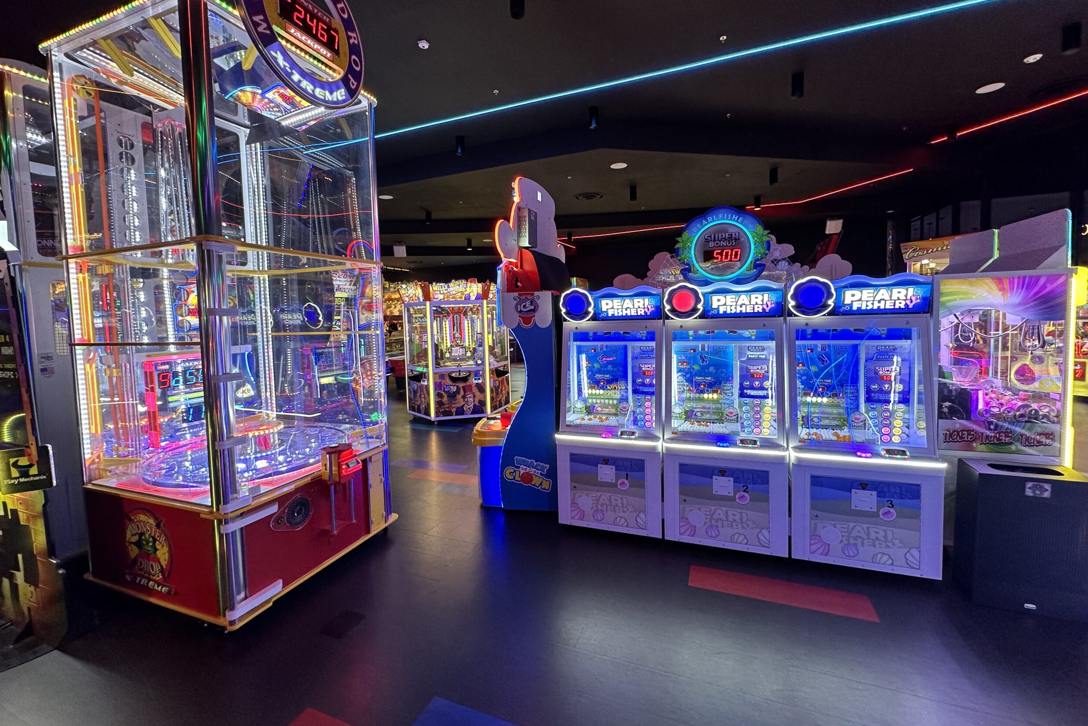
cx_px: 541
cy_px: 339
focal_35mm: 15
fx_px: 453
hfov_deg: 100.4
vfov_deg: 77.2
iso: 125
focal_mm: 2.22
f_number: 2.2
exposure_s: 1/82
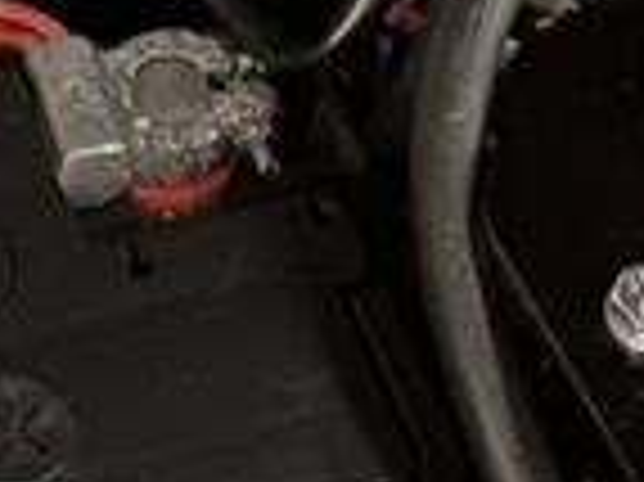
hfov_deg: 10.3
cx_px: -293
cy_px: -646
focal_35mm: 186
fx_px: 3457
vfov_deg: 7.5
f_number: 1.6
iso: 500
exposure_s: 1/8
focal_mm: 4.2
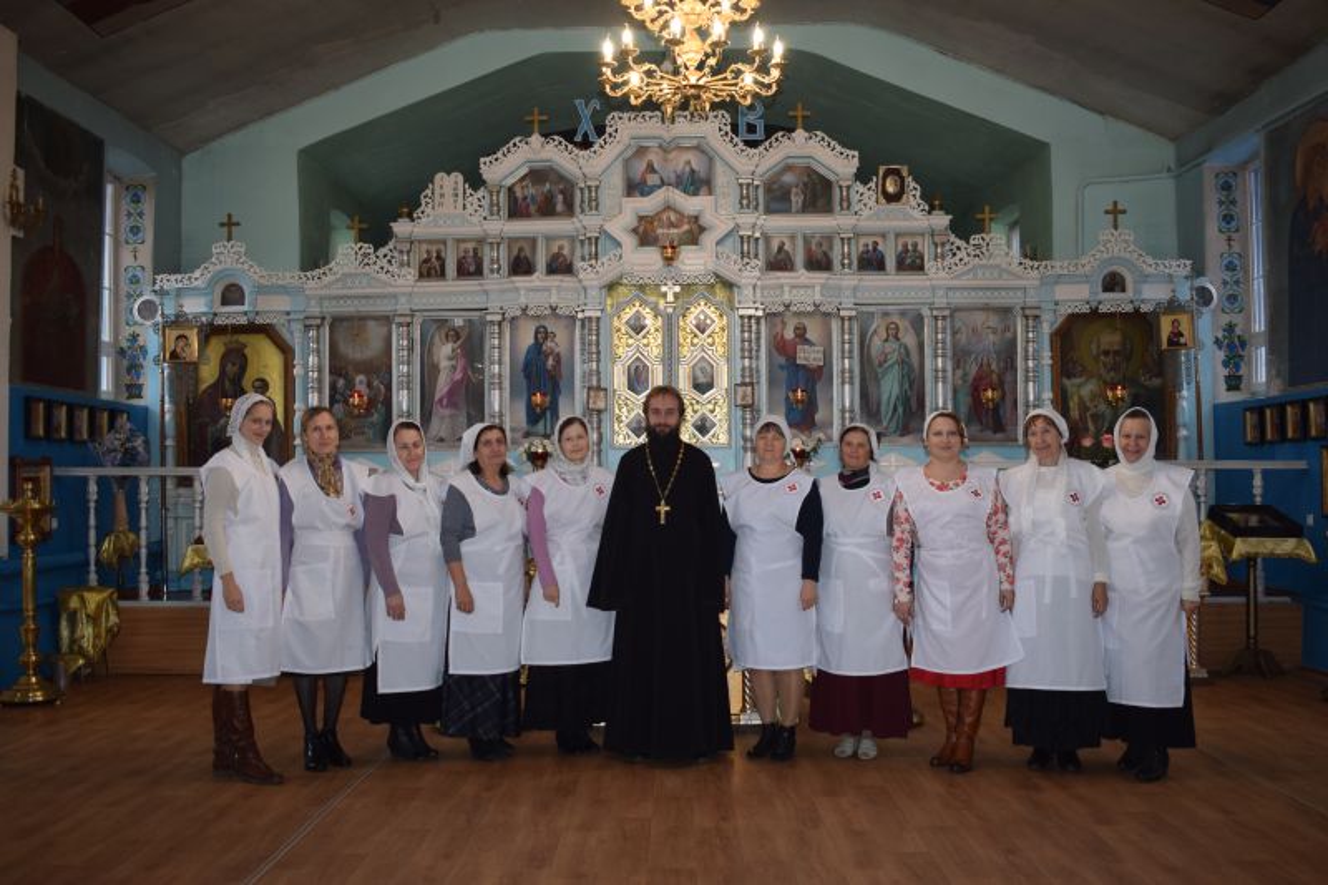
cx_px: 664
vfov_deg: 38.3
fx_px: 1272
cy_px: 442
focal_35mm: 34
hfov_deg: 55.1
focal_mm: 23
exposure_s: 1/60
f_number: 3.8
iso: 800
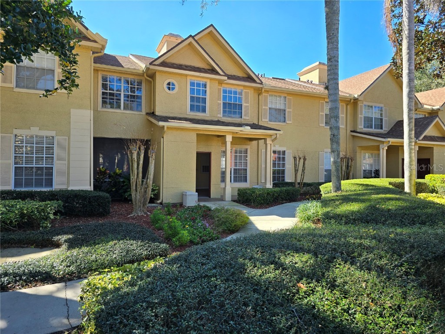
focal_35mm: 23
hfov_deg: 73.9
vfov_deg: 58.9
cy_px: 167
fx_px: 296
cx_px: 222
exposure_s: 1/335
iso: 12
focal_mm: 6.3
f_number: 1.7
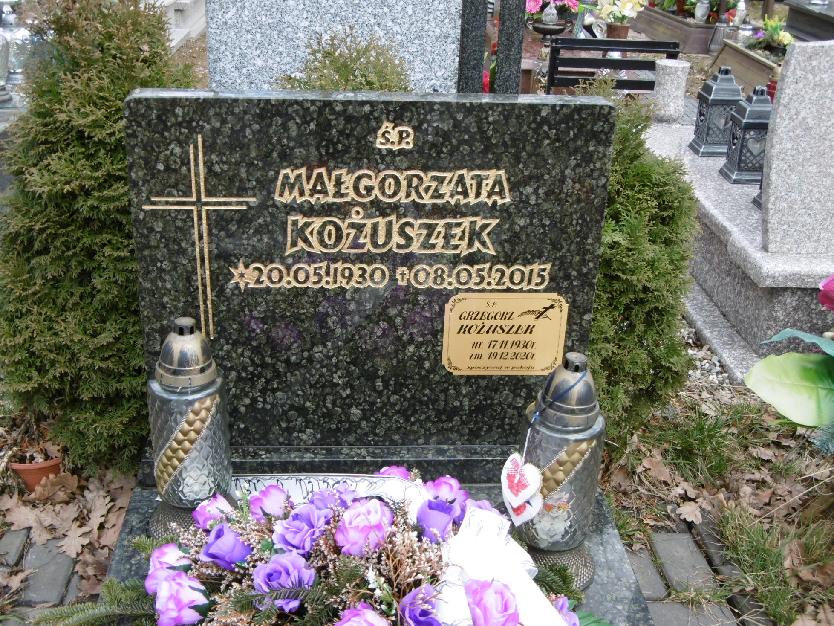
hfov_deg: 42.1
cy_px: 307
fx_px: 1084
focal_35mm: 45
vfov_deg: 32.2
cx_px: 406
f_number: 3.8
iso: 100
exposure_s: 1/160
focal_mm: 7.7
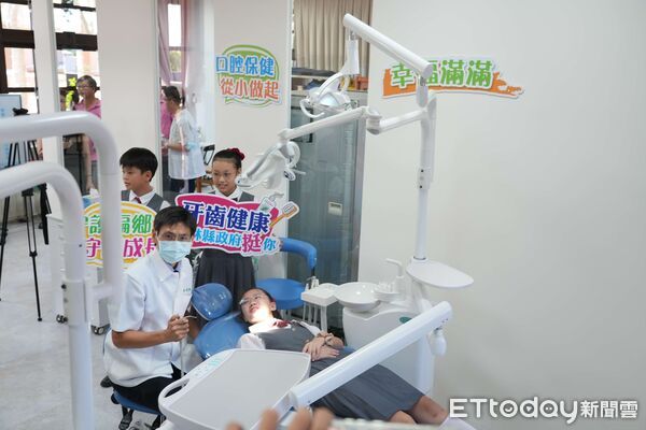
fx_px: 610
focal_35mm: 34
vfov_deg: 38.9
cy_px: 215
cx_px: 323
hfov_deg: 55.8
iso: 250
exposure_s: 1/40
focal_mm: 34
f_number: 4
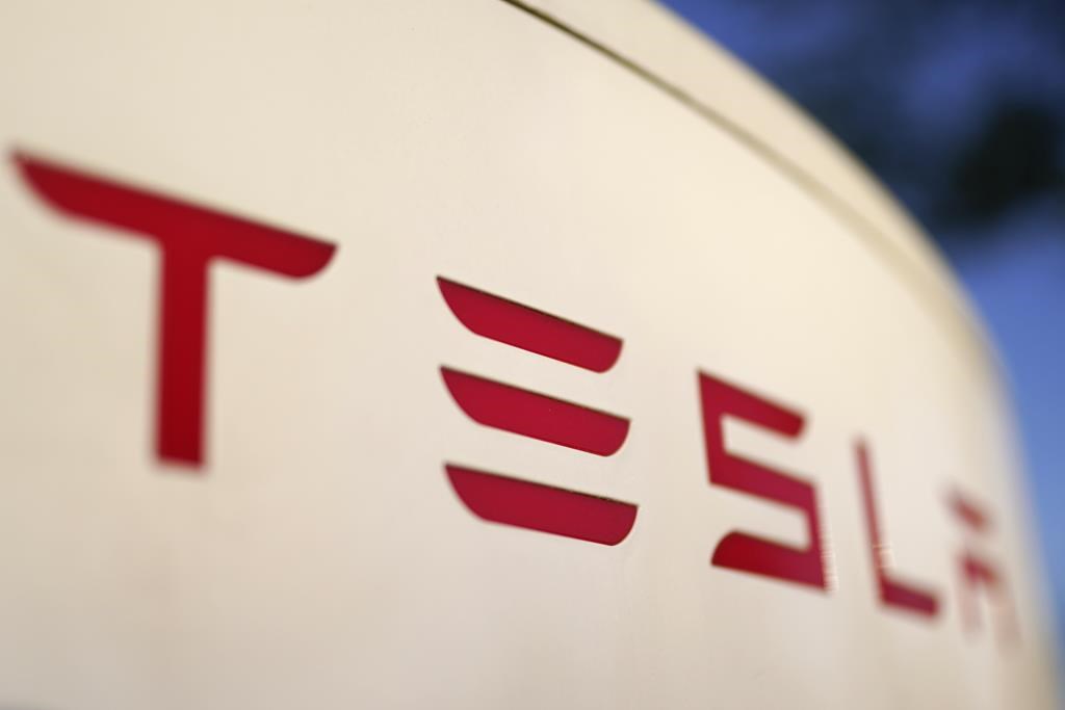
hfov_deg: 54.4
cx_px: 532
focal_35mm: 35
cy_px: 355
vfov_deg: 37.9
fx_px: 1035
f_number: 1.4
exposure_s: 1/10000
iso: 100
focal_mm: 35
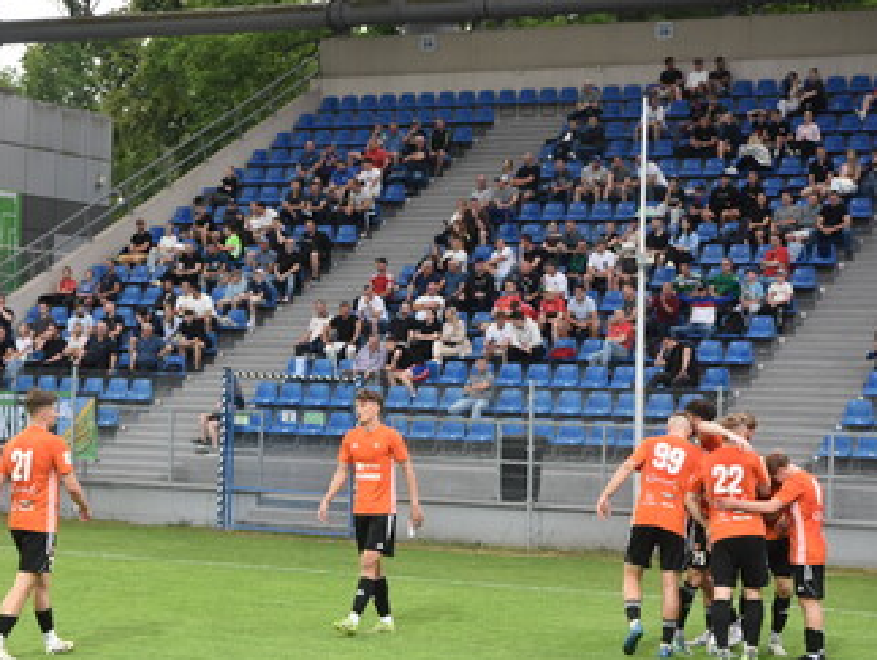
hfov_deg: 20.6
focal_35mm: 95
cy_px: 364
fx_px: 2410
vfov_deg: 15.6
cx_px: 334
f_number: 6.3
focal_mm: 50
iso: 1000
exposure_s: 1/160
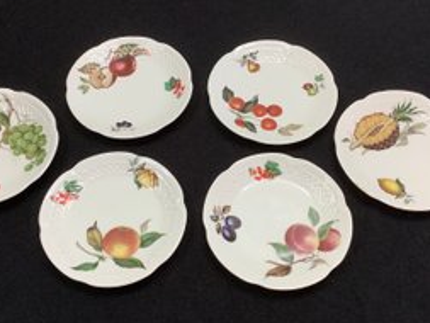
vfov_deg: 34.4
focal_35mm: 42
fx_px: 522
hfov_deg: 44.7
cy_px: 164
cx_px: 198
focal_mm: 3.3
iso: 40
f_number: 2.4
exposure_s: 1/100
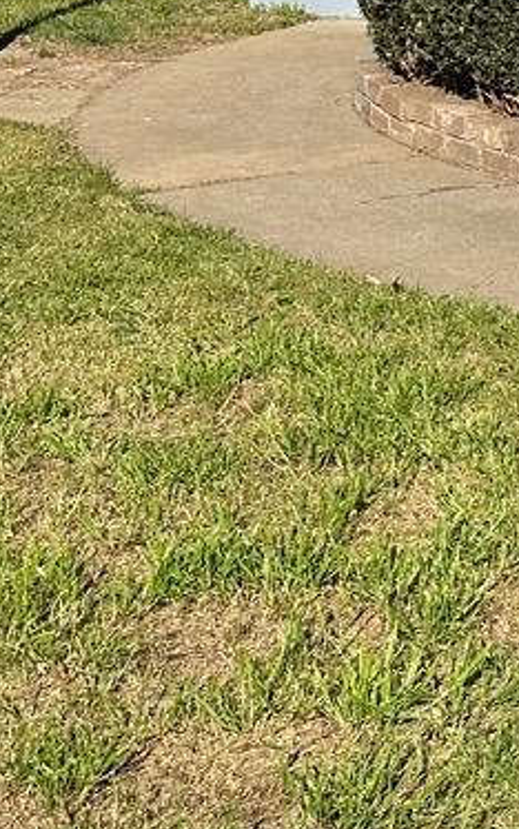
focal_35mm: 102
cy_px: -276
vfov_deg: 18.8
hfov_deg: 11.1
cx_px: 1167
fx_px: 2307
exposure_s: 1/5525
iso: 80
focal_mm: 6.86
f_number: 1.78
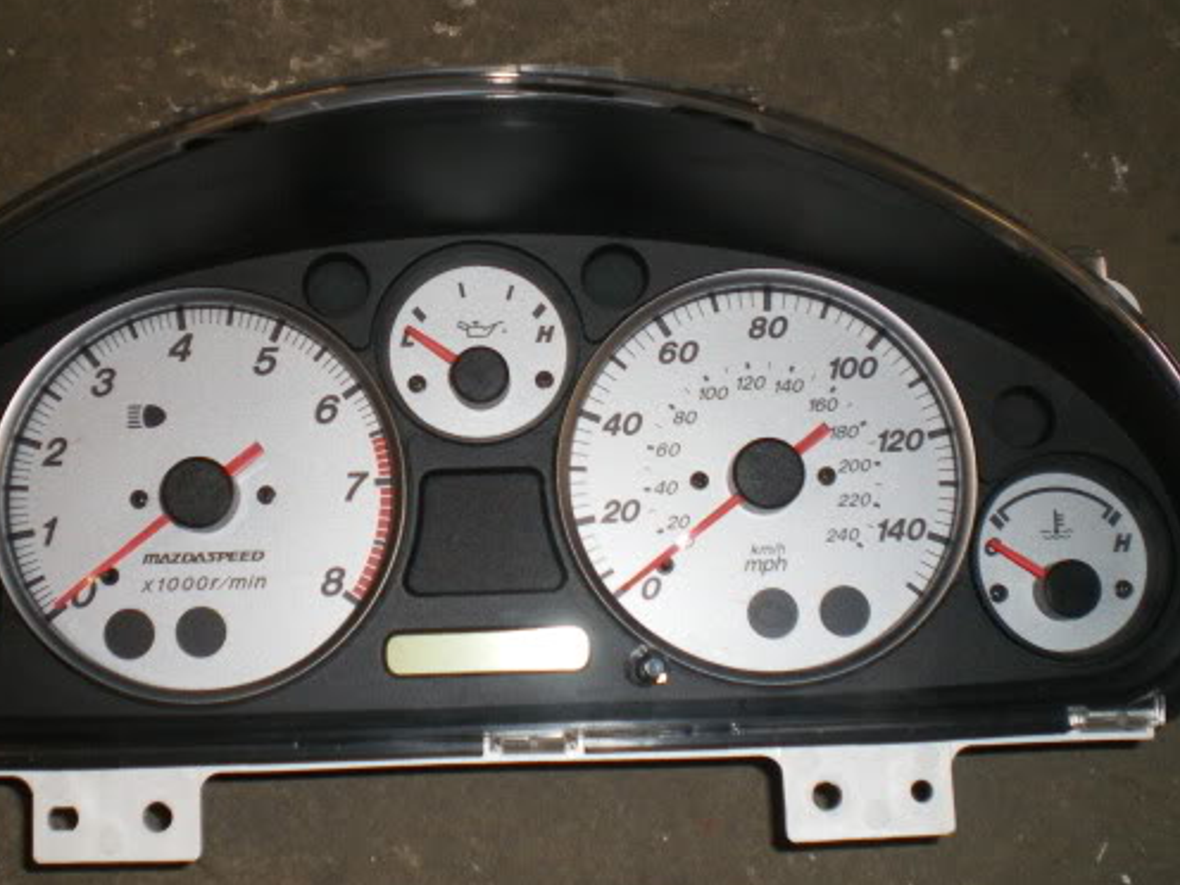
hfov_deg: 38.8
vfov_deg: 29.6
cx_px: 500
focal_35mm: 49
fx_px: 1670
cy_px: 495
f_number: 3.1
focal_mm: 6.3
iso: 200
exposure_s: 1/50
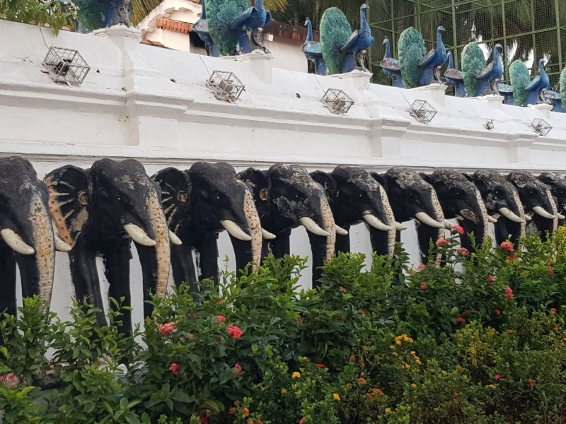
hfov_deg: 67.3
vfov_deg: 53.1
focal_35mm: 26
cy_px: 212
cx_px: 283
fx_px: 425
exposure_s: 1/100
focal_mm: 4.2
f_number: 1.7
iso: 125
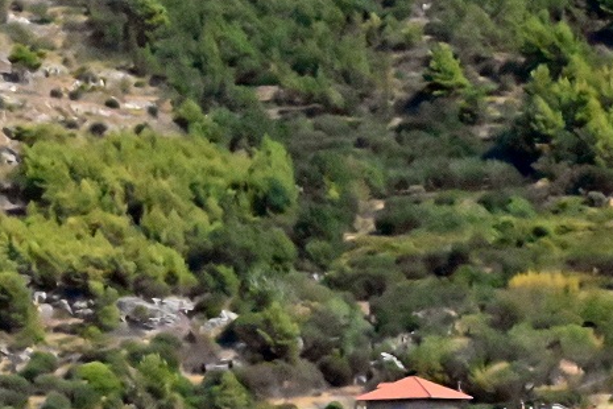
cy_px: 321
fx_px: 7968
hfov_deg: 4.4
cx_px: -343
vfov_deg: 2.9
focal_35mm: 468
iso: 32000
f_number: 29
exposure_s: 1/8000
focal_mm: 145
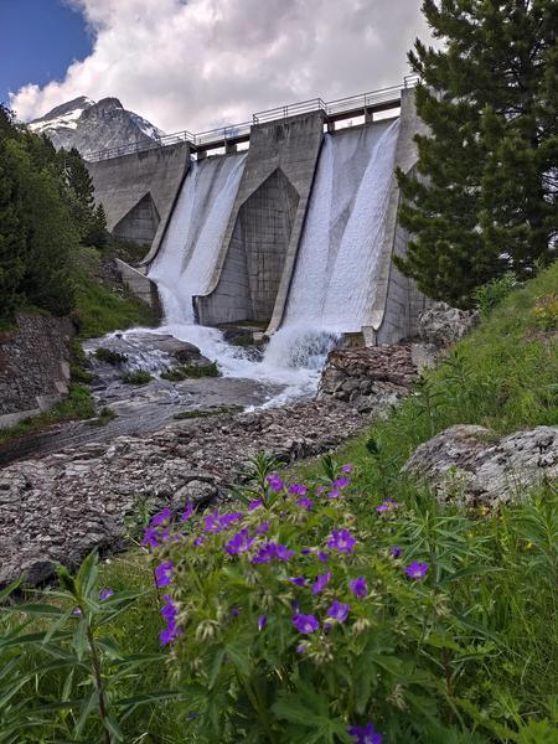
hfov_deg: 53.1
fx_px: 559
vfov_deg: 67.3
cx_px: 279
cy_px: 372
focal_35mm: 26
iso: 112
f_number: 1.75
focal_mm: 4.77
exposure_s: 1/609
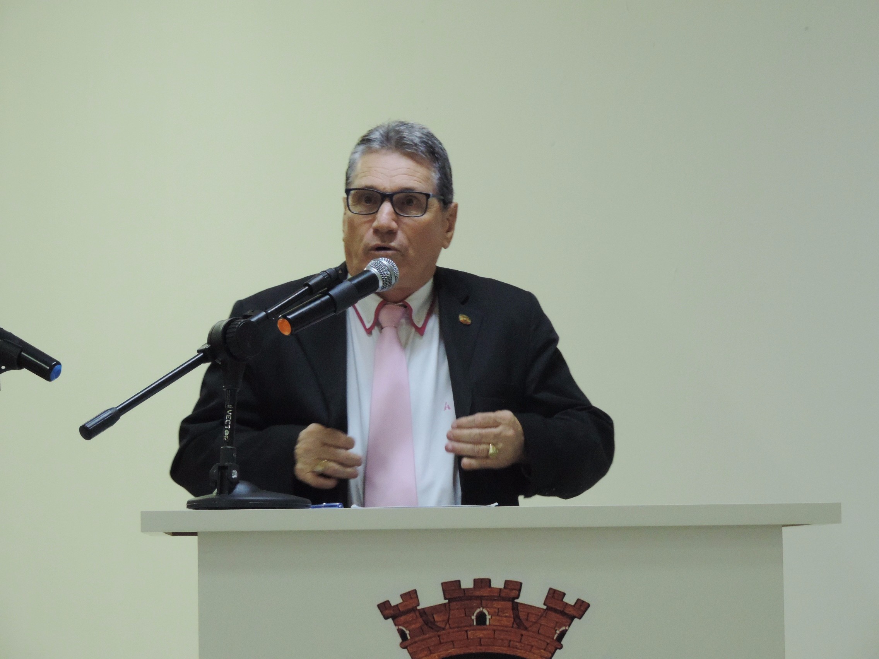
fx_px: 5079
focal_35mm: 200
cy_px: 330
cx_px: 440
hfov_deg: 9.9
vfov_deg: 7.4
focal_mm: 35.6
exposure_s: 1/30
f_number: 4.6
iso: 800
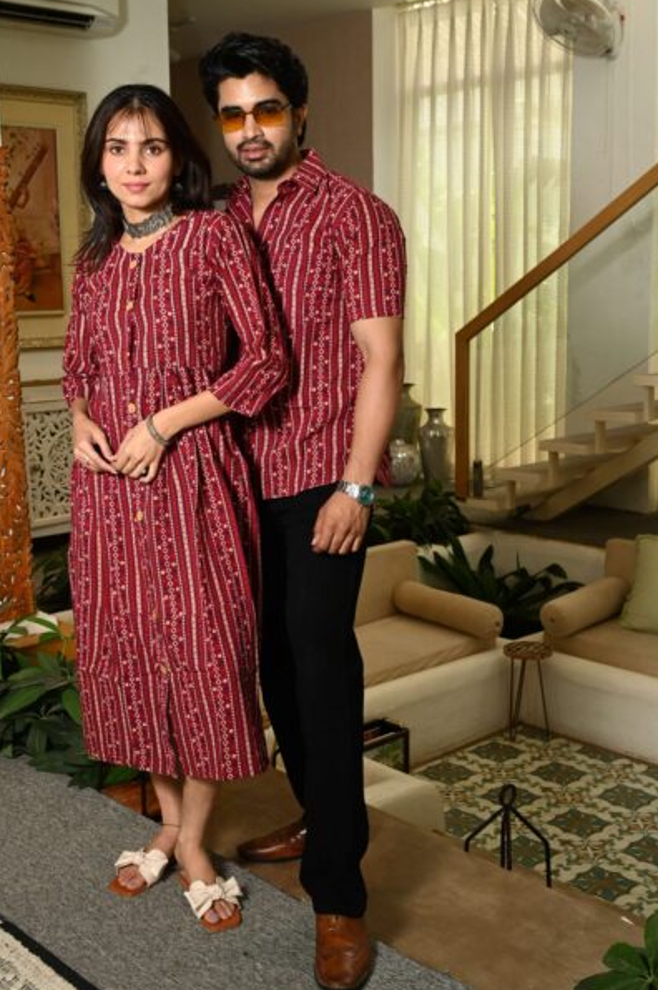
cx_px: 304
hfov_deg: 31.8
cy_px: 483
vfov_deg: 46.4
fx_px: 1154
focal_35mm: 42
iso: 640
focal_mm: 37
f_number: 7.1
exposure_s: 1/160
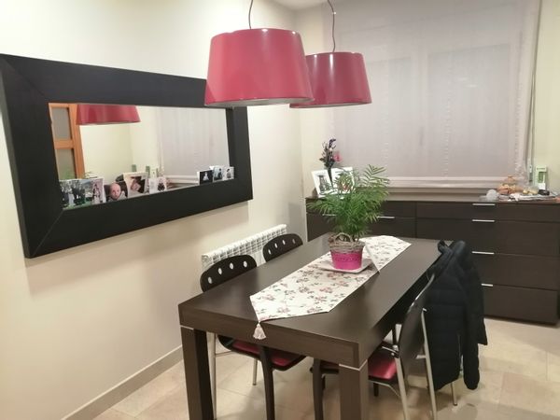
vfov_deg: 53.1
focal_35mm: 26
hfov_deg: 67.3
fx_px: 421
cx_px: 280
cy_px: 210
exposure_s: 1/25
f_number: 1.8
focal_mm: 3.62
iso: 400
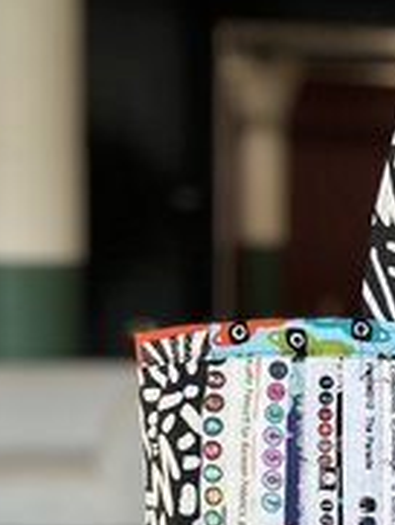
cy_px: 392
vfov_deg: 22.5
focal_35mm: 86
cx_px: 514
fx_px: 1307
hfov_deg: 16.3
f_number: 1.5
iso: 40
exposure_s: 1/120
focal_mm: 5.7
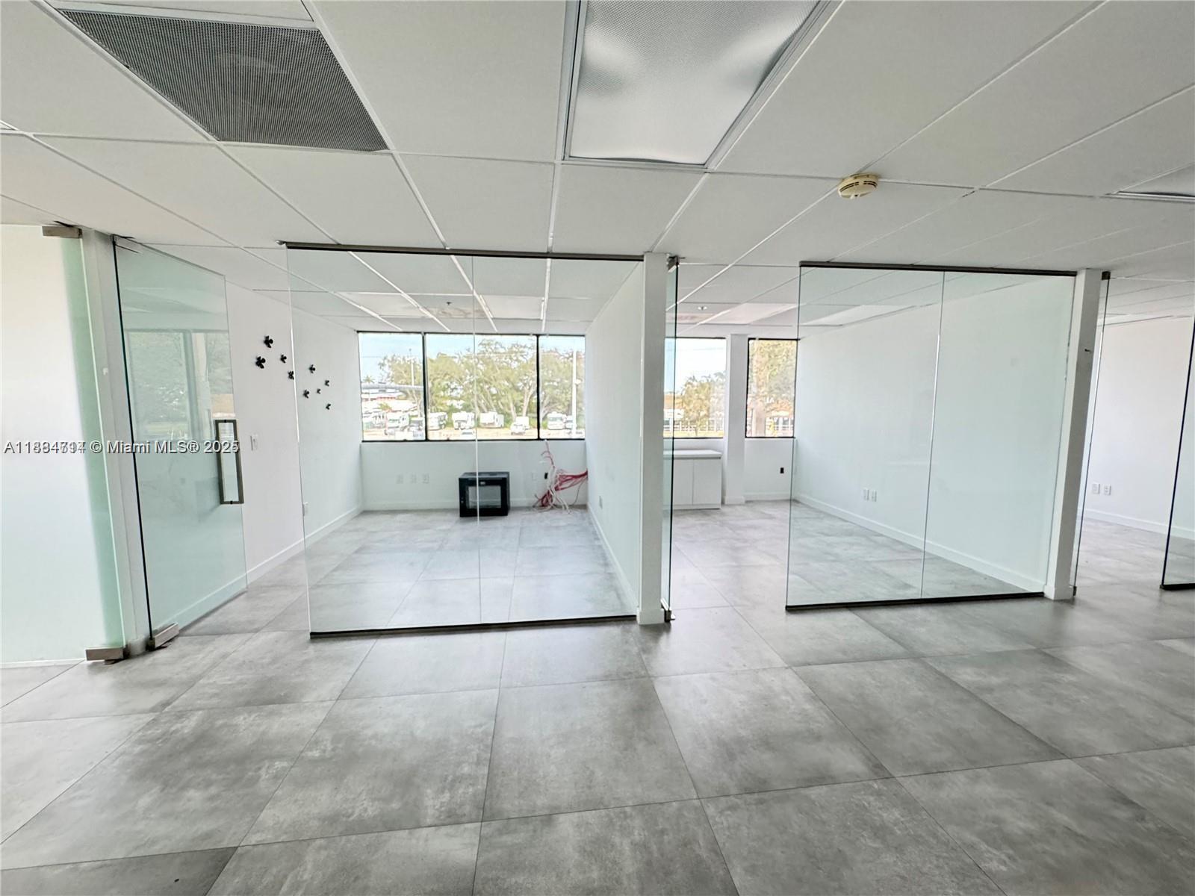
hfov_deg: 102.1
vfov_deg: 85.7
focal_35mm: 14
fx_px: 483
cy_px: 448
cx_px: 598
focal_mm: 2.22
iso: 320
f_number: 2.2
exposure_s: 1/61
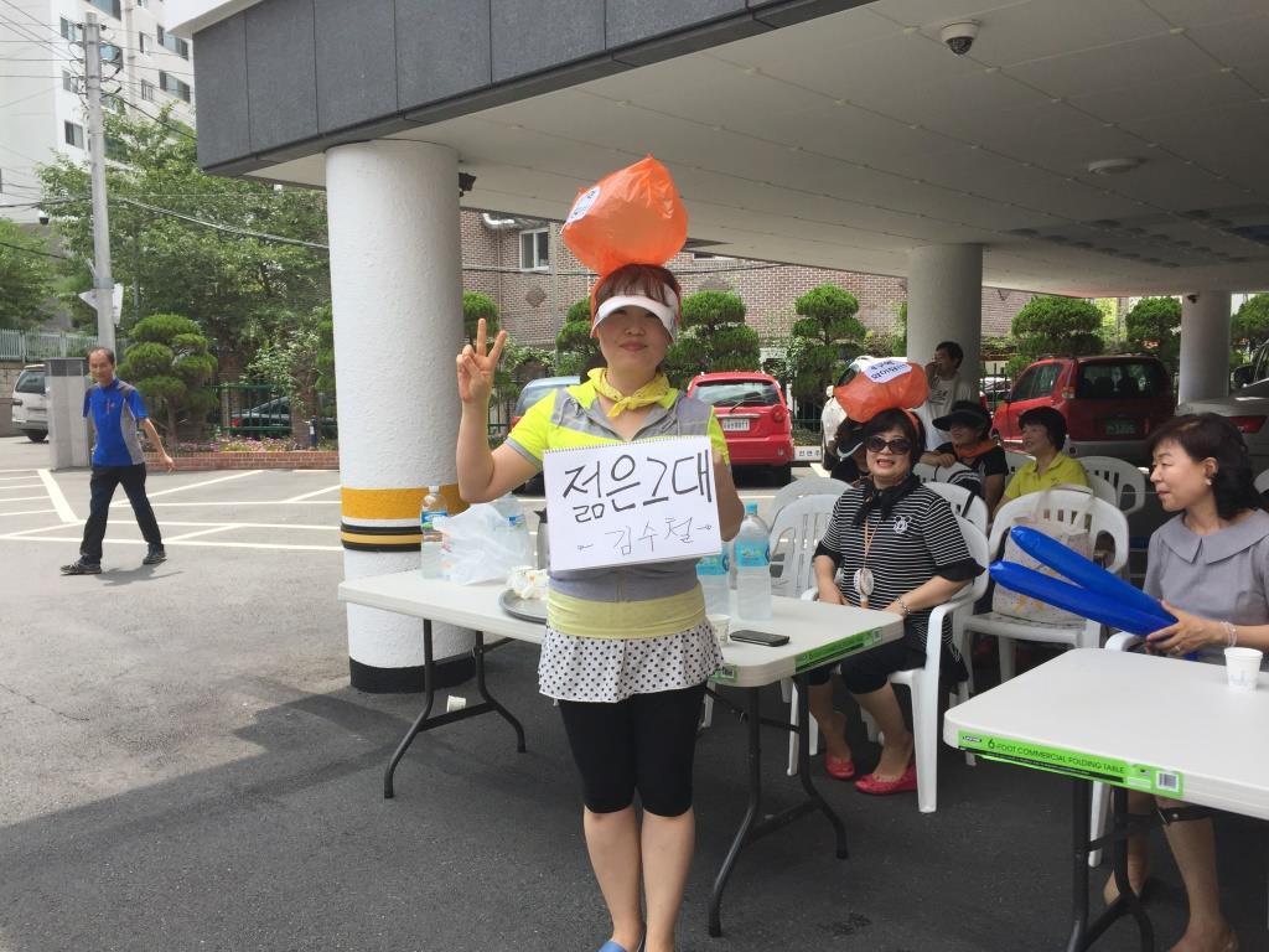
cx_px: 634
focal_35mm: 29
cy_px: 476
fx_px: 1063
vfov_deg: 48.2
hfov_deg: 61.7
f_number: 2.2
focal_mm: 4.15
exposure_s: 1/920
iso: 32
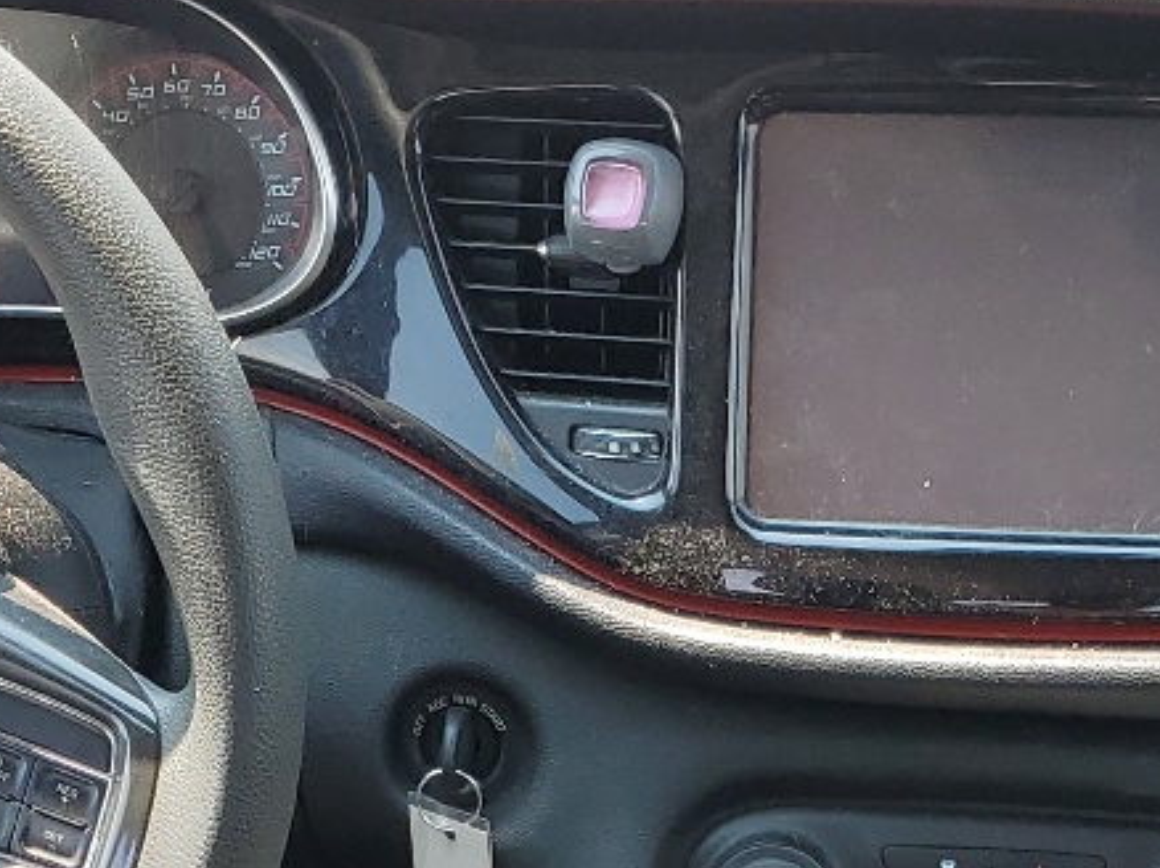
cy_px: 1400
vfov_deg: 14.3
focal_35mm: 95
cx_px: 893
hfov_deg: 20.5
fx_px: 3182
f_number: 1.5
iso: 50
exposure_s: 1/312
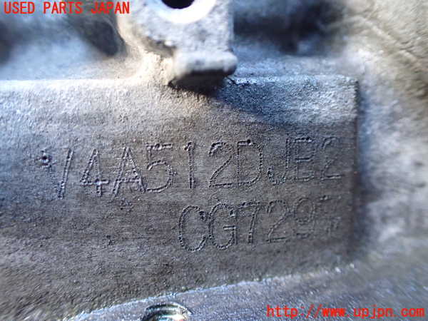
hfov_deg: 60.0
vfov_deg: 46.8
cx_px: 214
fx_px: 371
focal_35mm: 30
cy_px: 160
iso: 800
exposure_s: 1/60
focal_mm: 5.4
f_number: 2.3
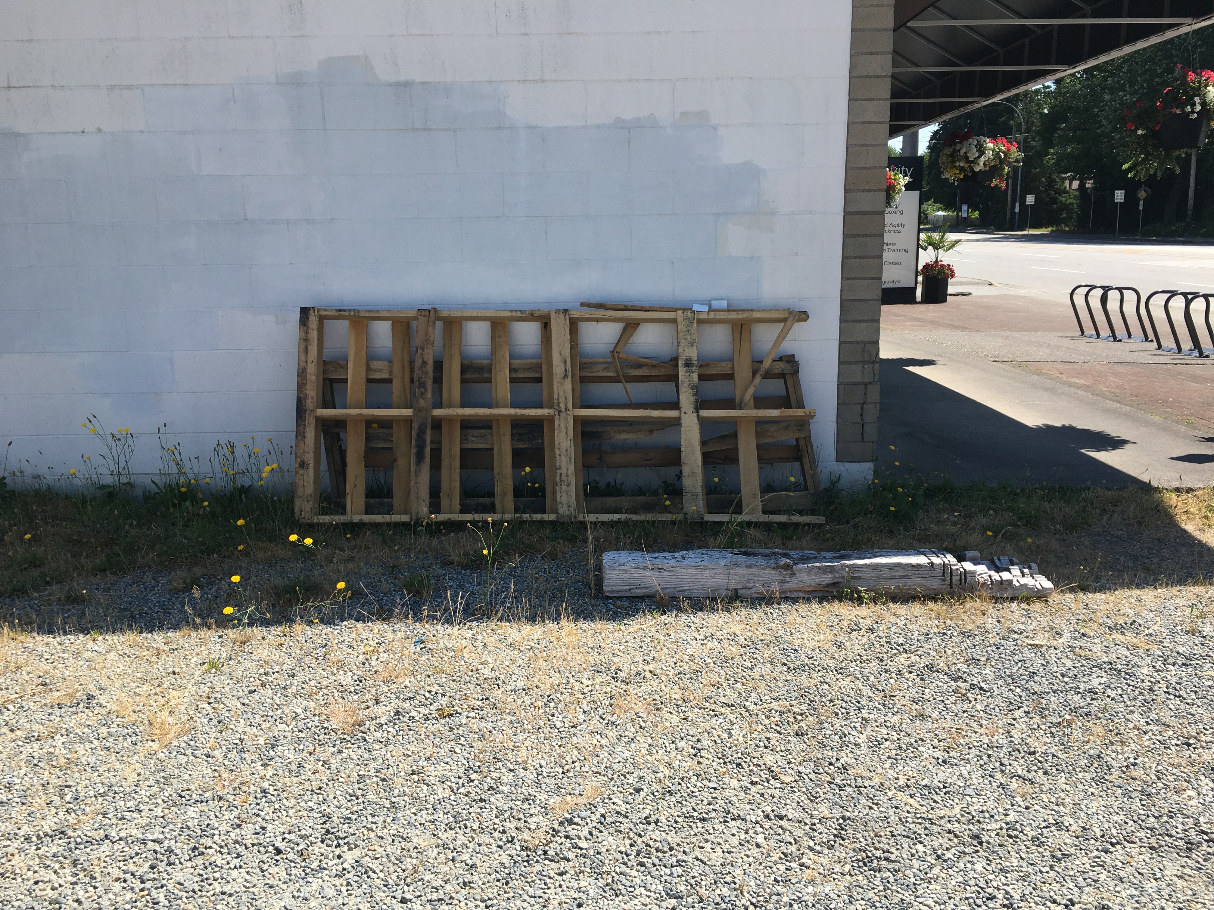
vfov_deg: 48.2
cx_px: 607
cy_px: 455
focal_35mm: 29
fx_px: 1017
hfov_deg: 61.7
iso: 25
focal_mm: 4.15
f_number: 2.2
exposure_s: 1/1202
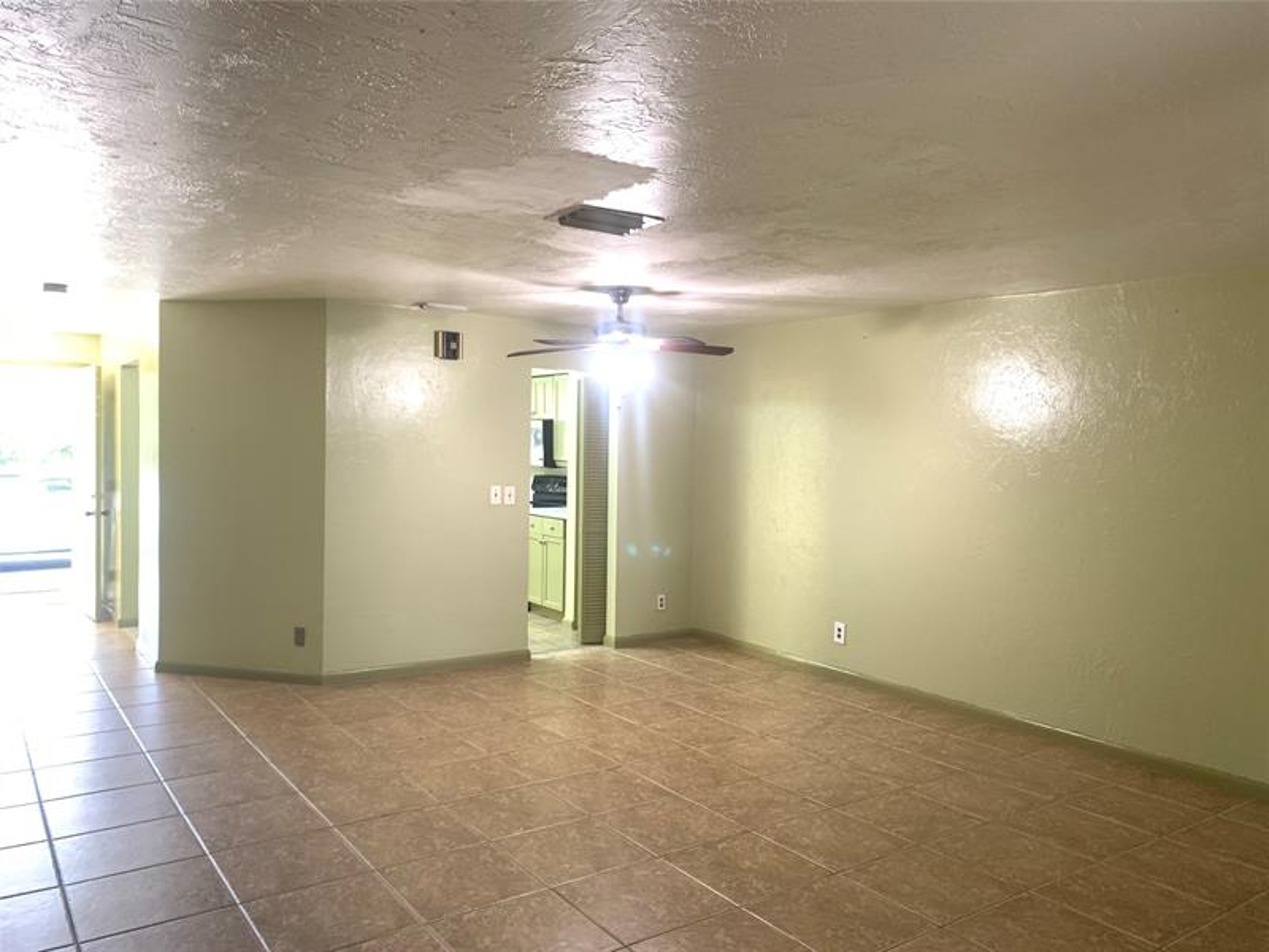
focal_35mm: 26
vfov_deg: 53.1
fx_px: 953
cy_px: 476
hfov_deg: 67.3
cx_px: 634
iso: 250
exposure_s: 1/60
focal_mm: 4.25
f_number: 1.8
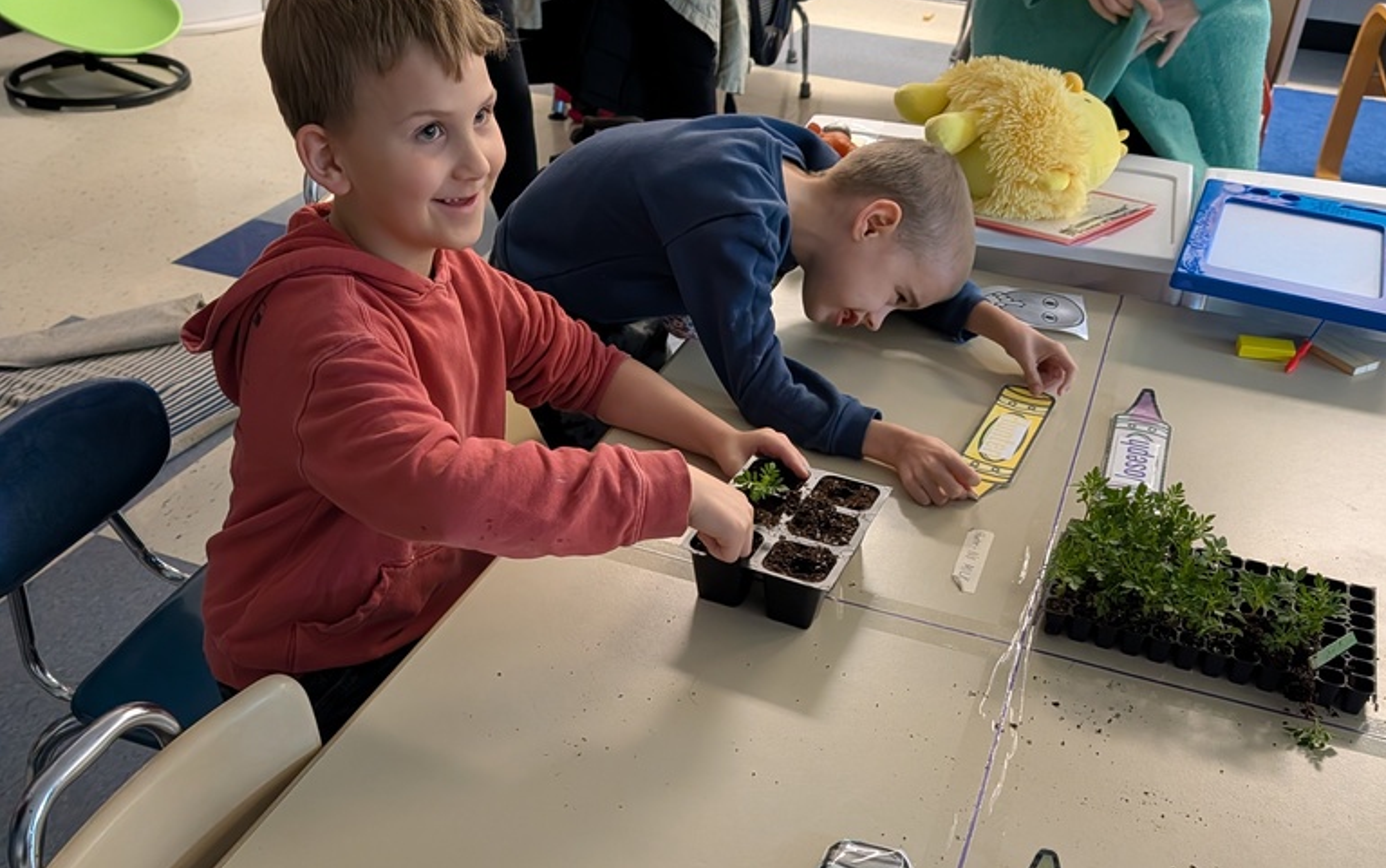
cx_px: 695
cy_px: 582
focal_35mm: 34
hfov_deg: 56.7
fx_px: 1285
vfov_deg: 36.9
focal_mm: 6.9
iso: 1375
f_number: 1.68
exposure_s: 1/132
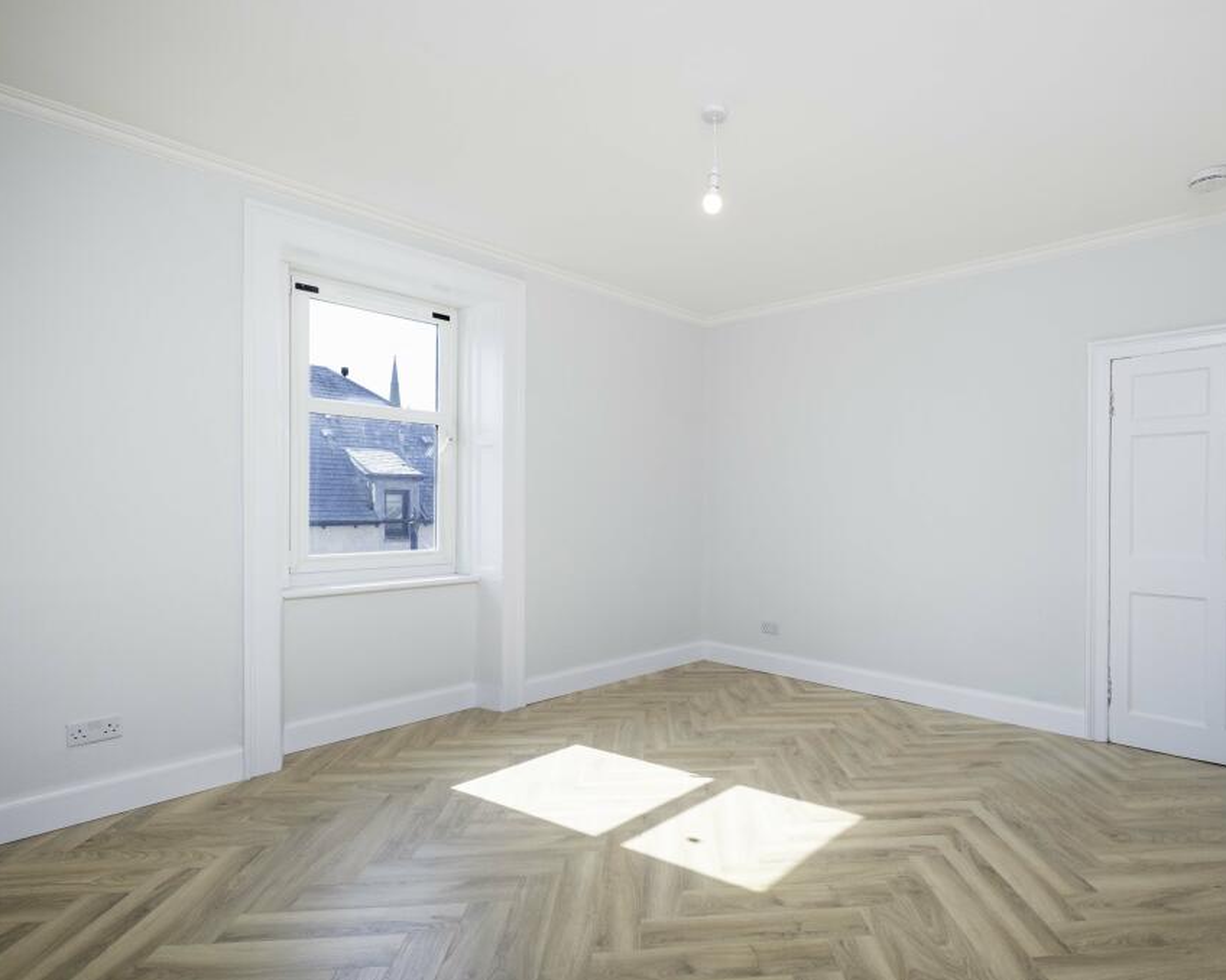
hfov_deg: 88.9
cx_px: 713
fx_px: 617
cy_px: 489
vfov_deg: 77.0
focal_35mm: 17
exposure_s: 1/160
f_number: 8
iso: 400
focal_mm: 10
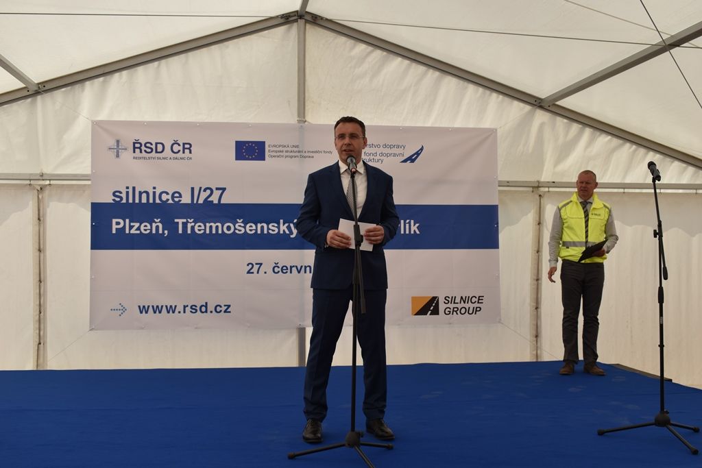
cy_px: 234
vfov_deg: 34.2
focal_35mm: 39
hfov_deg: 49.5
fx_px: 761
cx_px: 351
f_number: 8
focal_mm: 26
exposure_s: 1/160
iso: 100
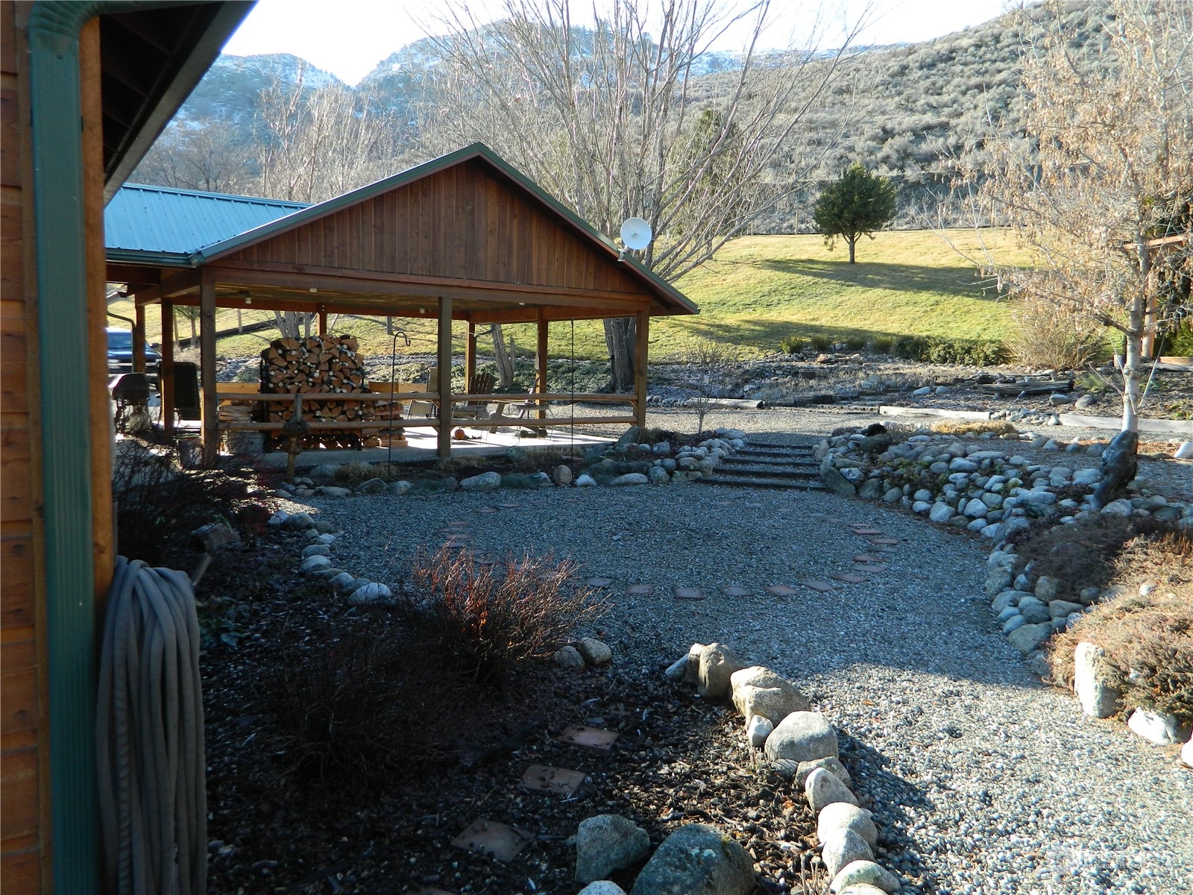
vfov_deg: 54.9
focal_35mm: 25
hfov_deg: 69.4
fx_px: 862
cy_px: 448
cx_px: 596
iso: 80
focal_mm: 4.5
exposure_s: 1/200
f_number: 3.1
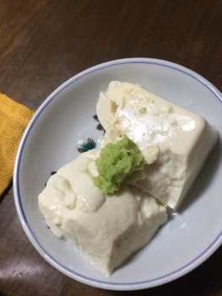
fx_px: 308
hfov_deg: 39.6
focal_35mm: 36
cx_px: 126
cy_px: 167
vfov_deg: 51.2
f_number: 2.4
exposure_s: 1/30
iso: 125
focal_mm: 3.3
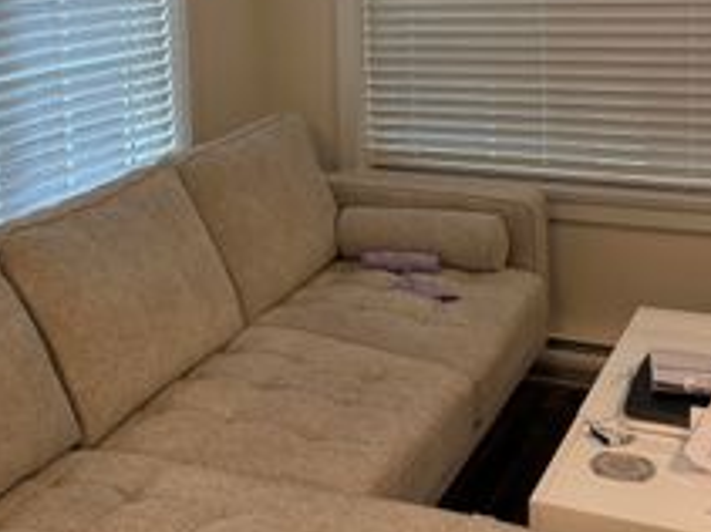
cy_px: 42
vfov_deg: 24.8
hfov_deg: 33.3
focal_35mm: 57
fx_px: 1170
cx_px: 206
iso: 250
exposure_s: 1/60
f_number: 1.78
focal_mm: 6.76
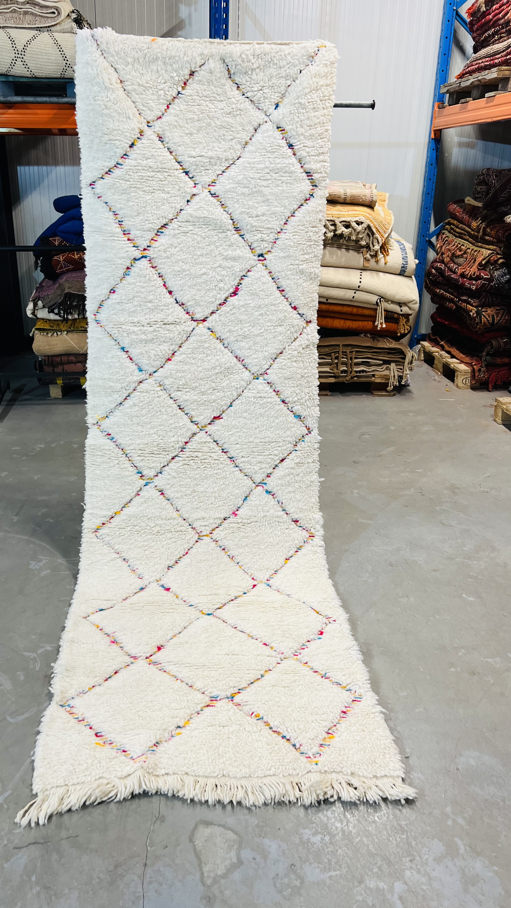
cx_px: 203
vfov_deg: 66.1
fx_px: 699
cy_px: 445
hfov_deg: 40.0
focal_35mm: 29
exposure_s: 1/100
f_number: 1.5
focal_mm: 5.7
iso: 125
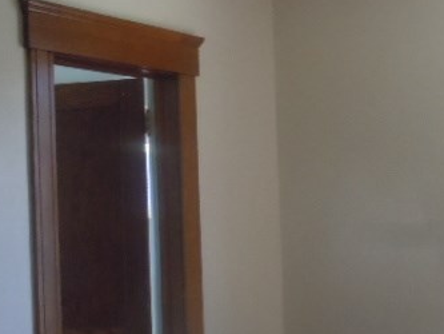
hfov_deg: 25.1
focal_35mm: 75
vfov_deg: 19.6
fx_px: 962
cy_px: 178
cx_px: 408
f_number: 4.3
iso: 800
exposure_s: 1/60
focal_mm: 6.9
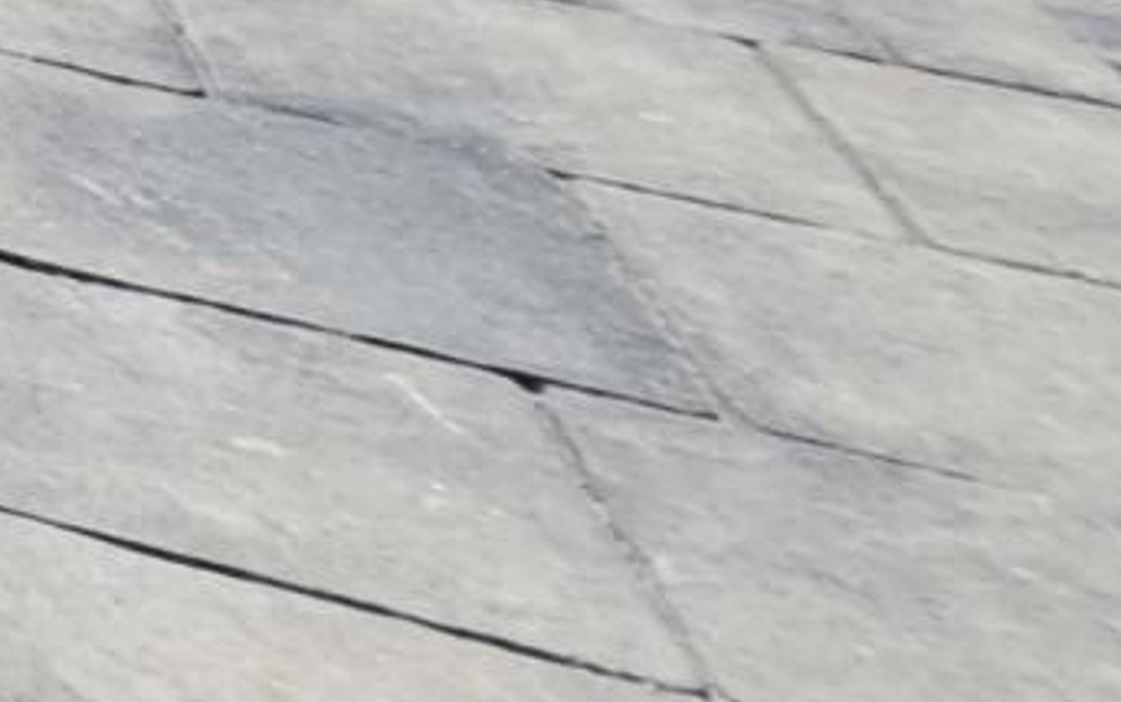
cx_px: -2848
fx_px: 3148
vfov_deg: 11.2
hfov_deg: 9.4
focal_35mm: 103
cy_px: -823
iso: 50
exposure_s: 1/1451
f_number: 2.2
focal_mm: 1.74
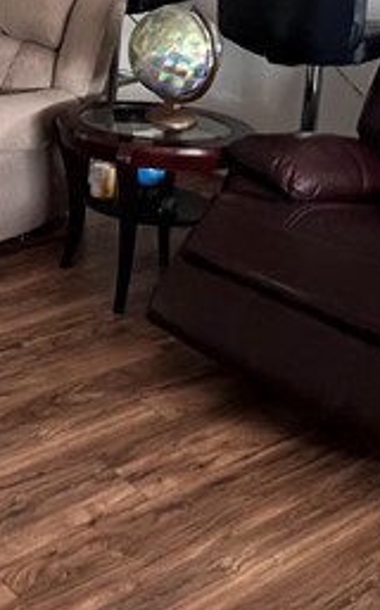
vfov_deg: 35.6
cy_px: 116
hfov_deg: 22.1
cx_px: -43
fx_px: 914
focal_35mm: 55
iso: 800
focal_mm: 1.57
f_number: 1.8
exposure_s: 1/60
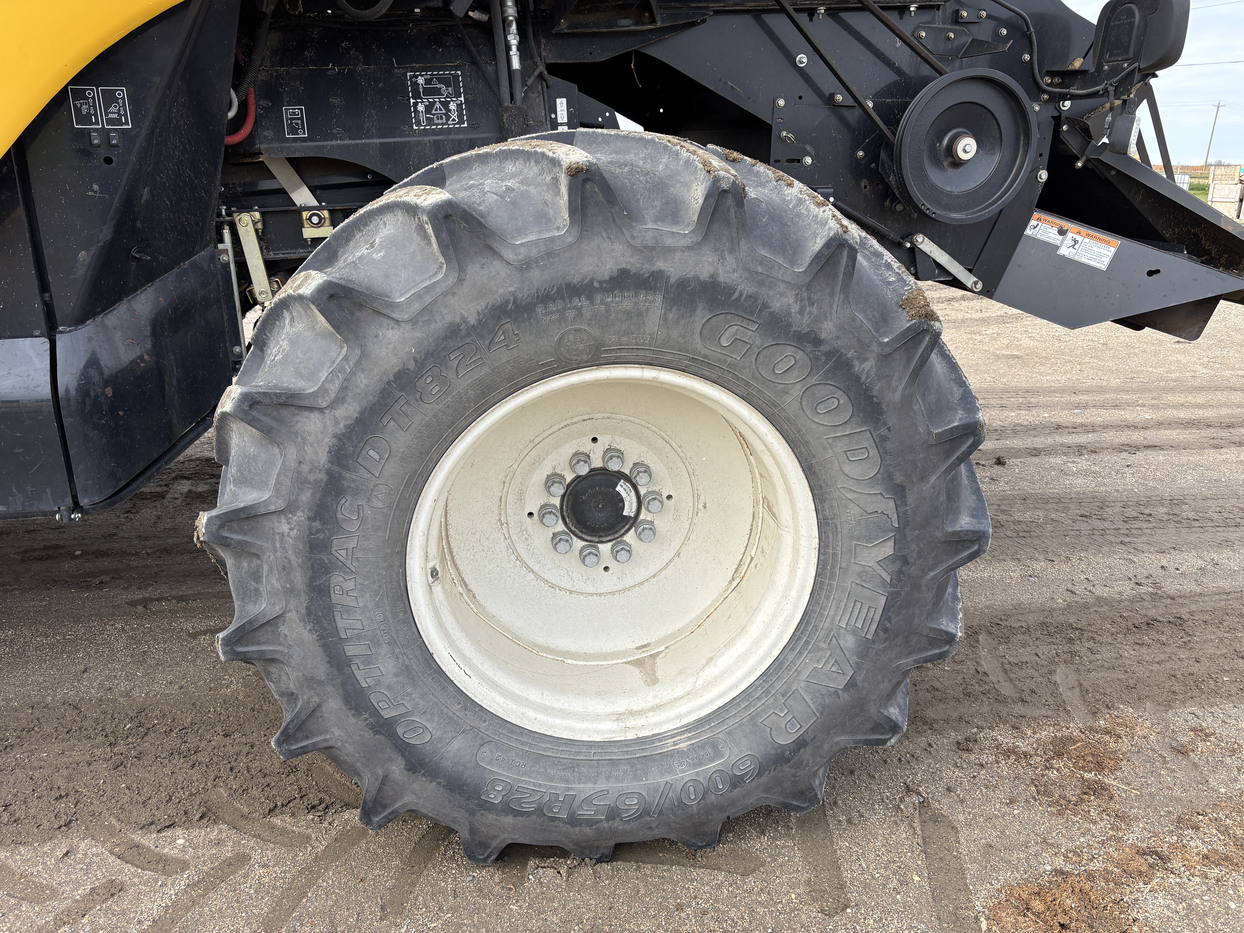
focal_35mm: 26
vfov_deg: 53.1
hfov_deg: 67.3
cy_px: 466
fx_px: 934
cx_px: 622
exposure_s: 1/693
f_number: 1.6
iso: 50
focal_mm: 5.96
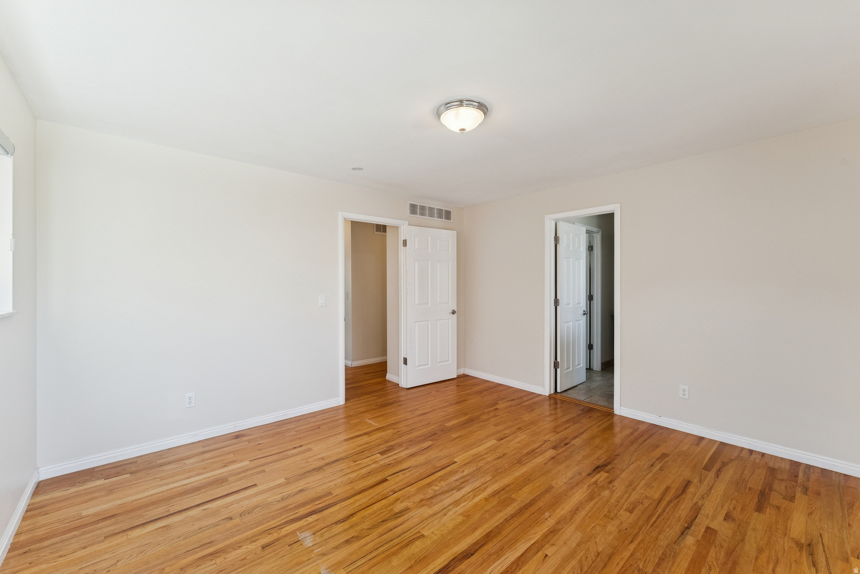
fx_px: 335
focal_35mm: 14
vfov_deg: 81.3
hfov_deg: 104.2
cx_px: 430
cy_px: 287
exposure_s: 1/60
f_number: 8
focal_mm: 14
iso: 640
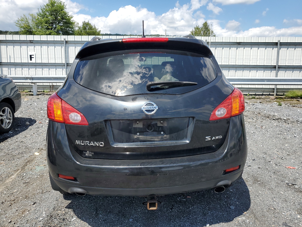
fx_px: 227
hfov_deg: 67.3
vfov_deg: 53.1
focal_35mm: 26
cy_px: 114
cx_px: 151
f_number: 1.5
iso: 50
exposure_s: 1/3333
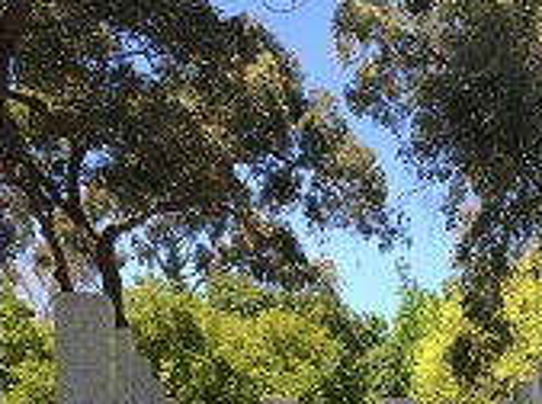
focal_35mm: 86
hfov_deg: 22.5
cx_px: 436
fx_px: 1344
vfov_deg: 15.8
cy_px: 595
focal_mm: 4.15
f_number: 2.2
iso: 32
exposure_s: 1/549
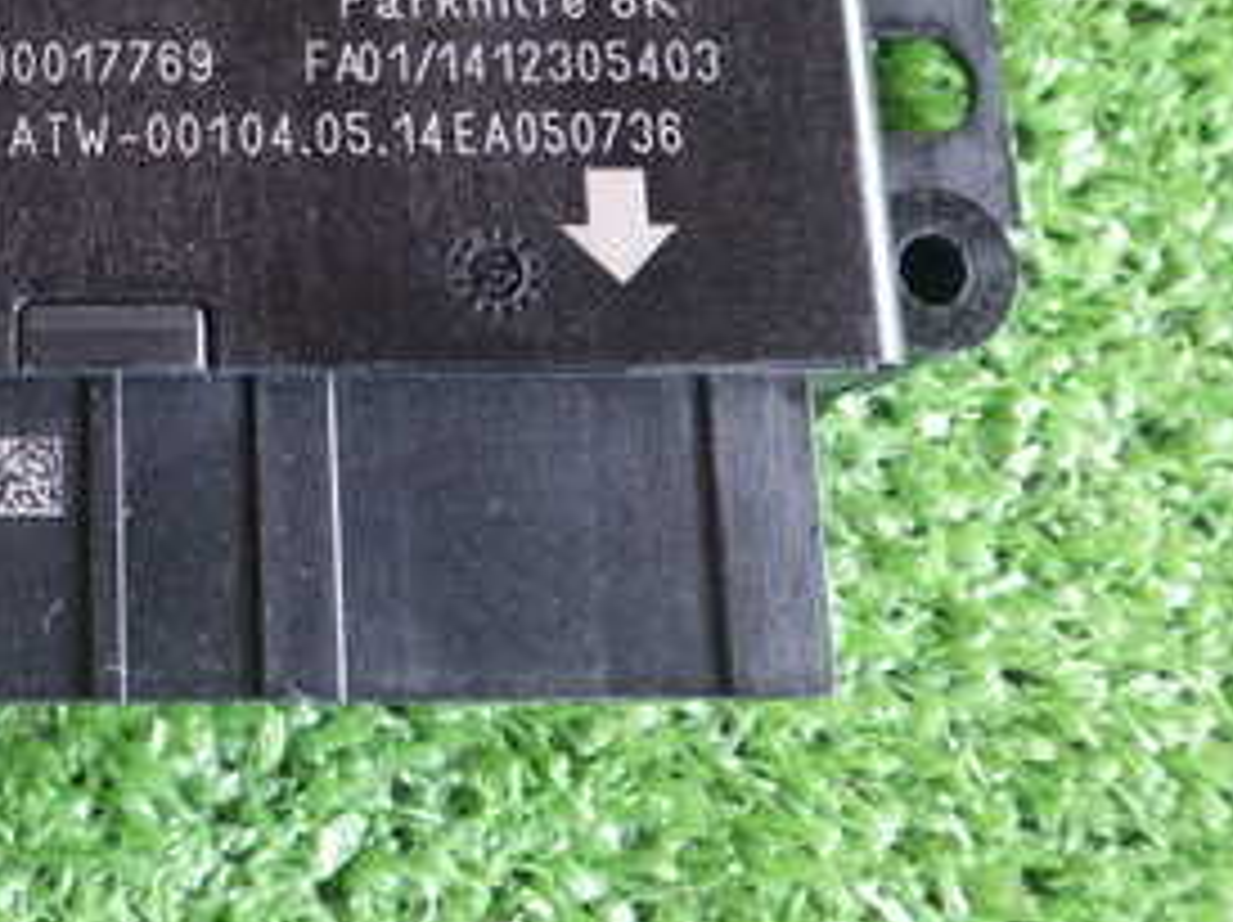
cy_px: 63
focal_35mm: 68
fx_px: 2420
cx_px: 32
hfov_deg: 27.1
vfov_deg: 21.0
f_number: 2.3
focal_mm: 5.5
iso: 400
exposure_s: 1/45
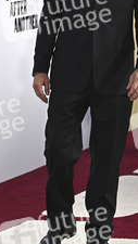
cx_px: 87
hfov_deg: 5.5
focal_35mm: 223
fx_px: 1447
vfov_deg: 9.6
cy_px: 70
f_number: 5
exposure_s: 1/320
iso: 800
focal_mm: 120
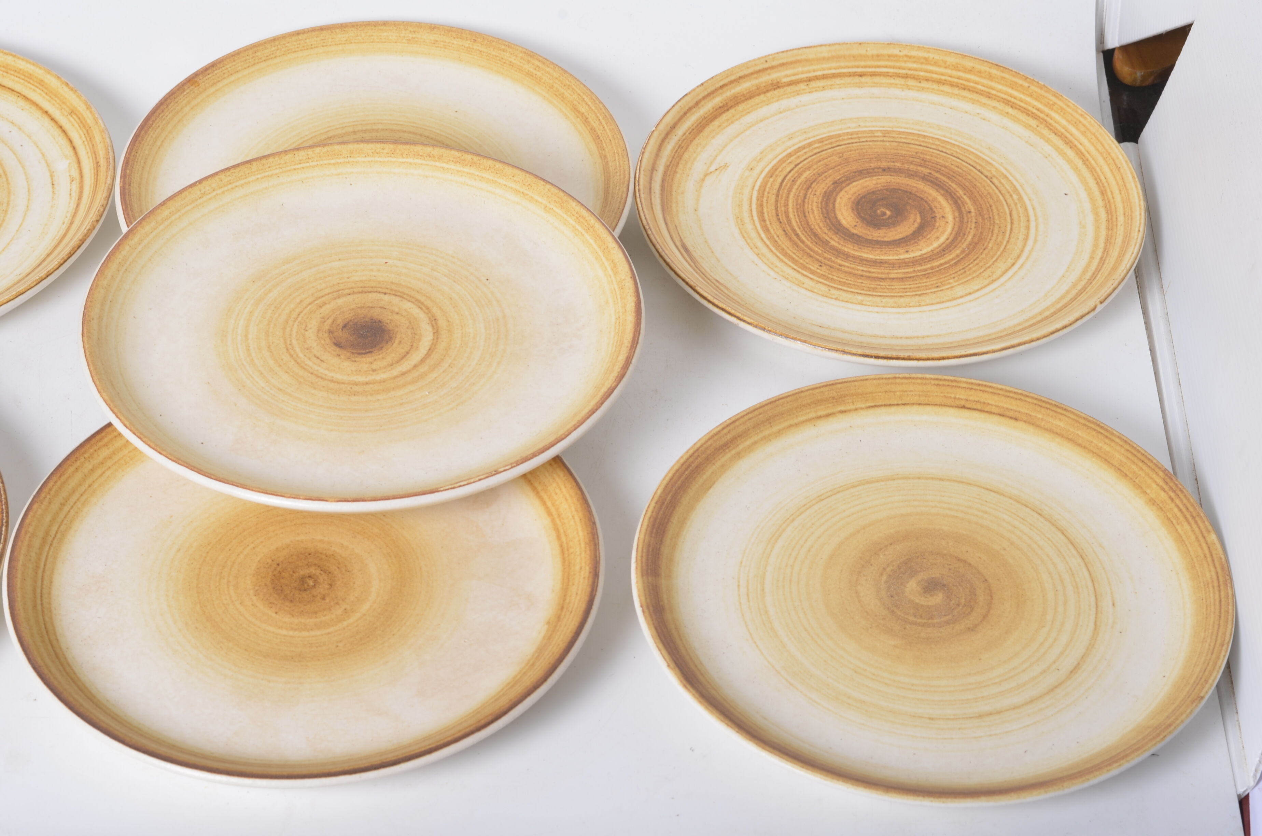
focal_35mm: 75
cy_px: 418
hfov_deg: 27.0
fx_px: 2624
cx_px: 631
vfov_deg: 18.1
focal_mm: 50
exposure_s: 1/125
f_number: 11
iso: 100
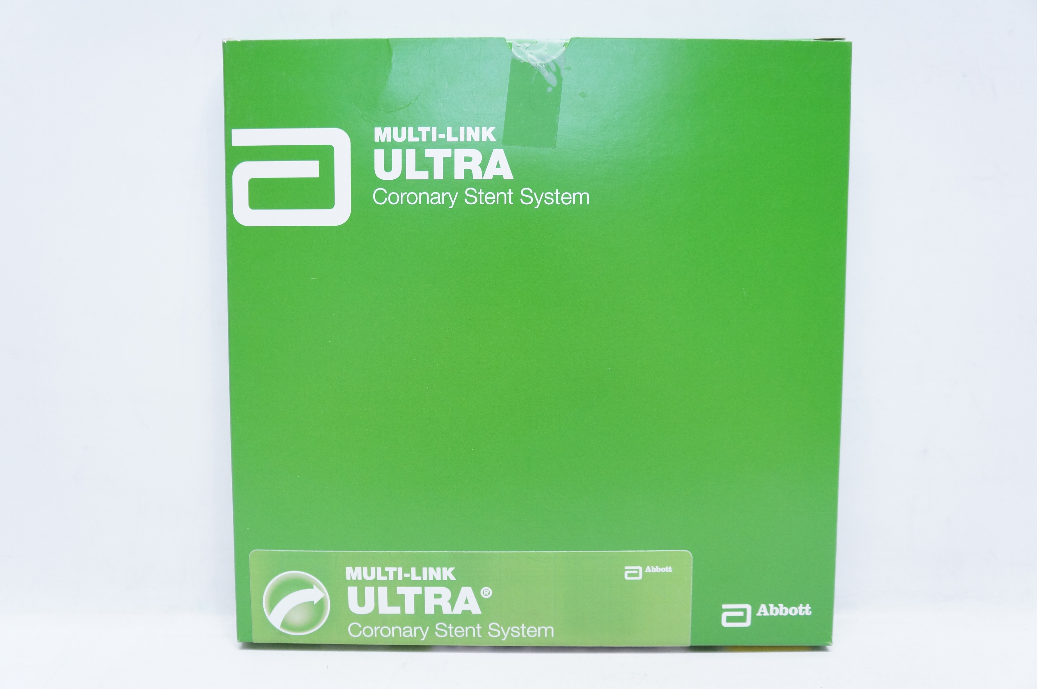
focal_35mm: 33
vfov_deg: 39.9
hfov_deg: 57.3
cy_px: 344
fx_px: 950
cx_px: 518
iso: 800
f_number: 4
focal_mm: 22
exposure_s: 1/80
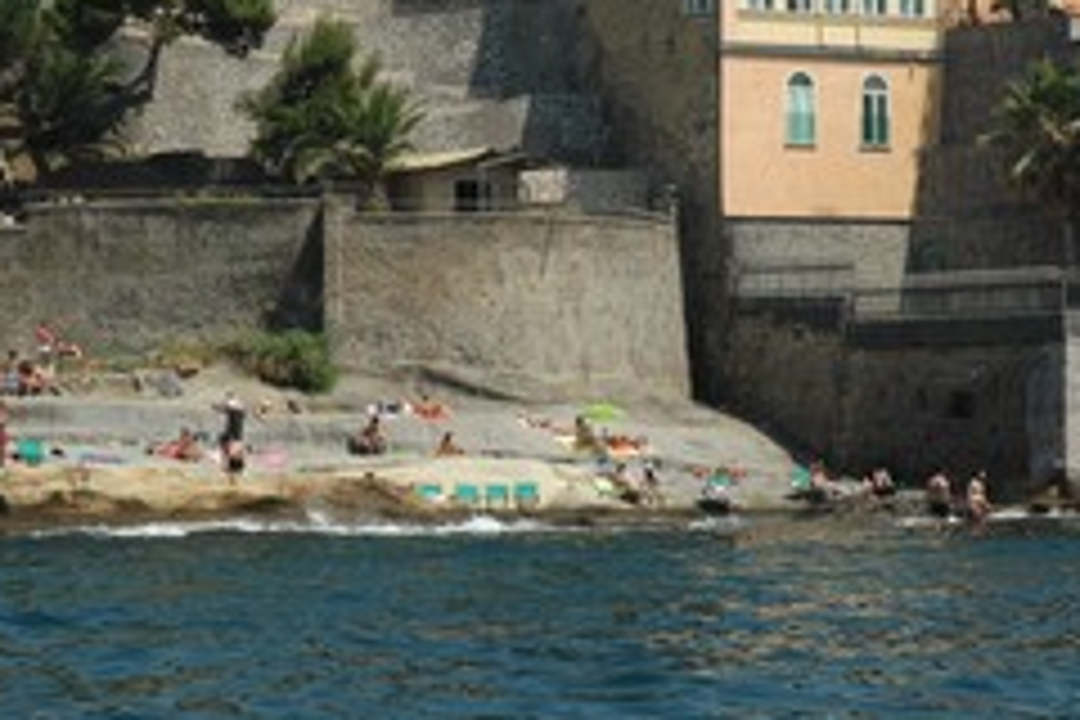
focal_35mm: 175
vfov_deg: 7.8
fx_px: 5250
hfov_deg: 11.7
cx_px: 504
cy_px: 382
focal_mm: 70
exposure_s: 1/350
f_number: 9.5
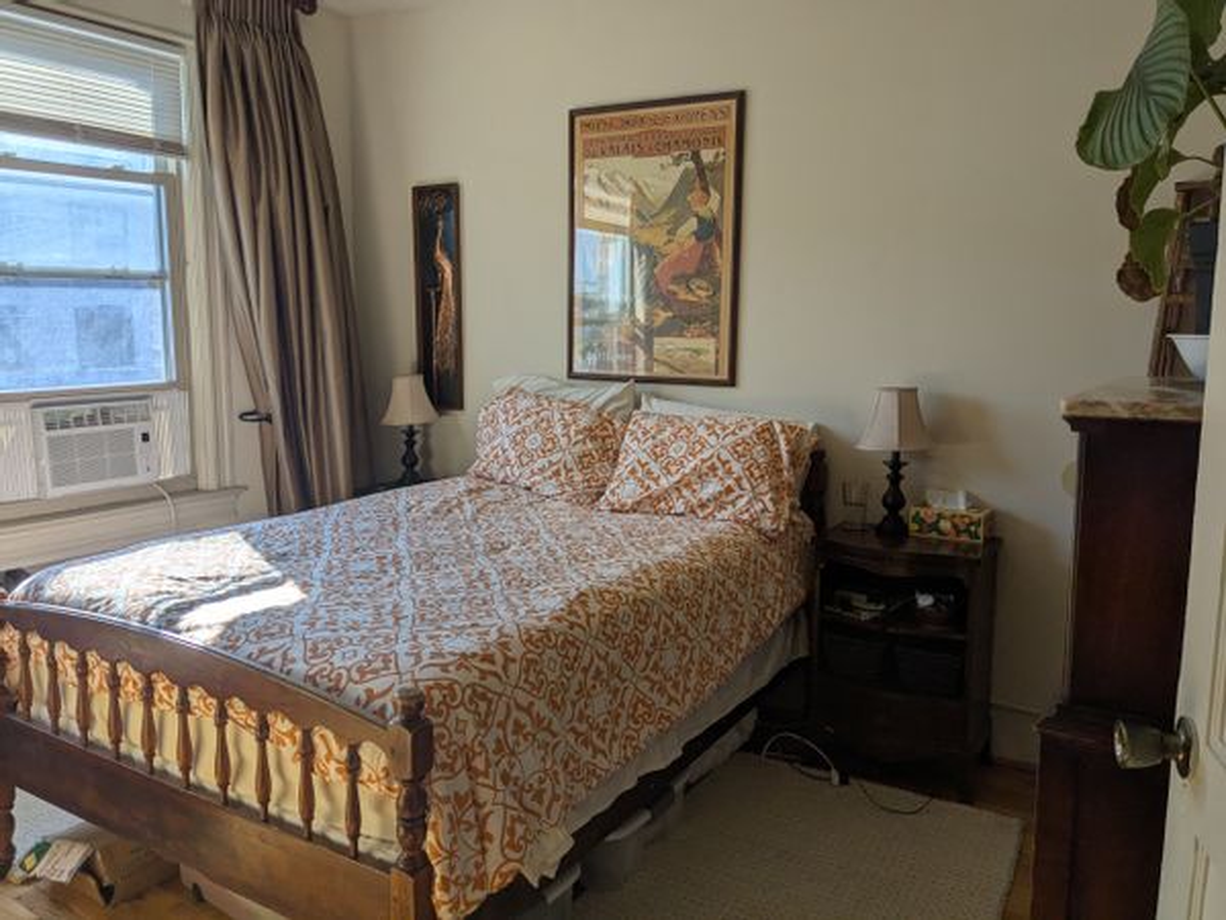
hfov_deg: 65.3
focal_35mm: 27
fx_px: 956
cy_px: 460
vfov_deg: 51.4
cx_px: 613
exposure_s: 1/520
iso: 39
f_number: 1.73
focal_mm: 4.38
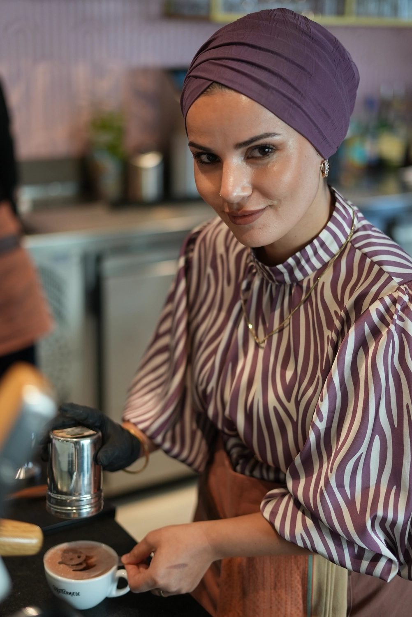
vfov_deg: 39.6
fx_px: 857
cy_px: 308
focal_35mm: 50
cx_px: 206
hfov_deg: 27.0
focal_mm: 50
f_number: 1.8
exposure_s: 1/400
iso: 500
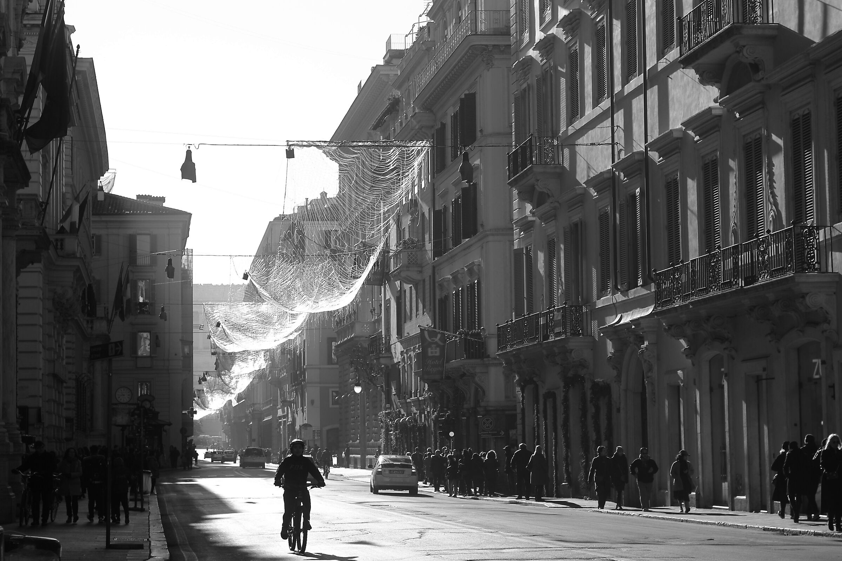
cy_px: 280
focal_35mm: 75
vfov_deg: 18.2
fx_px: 1754
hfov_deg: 27.0
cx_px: 421
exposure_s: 1/500
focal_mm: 50
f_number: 5.6
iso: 100
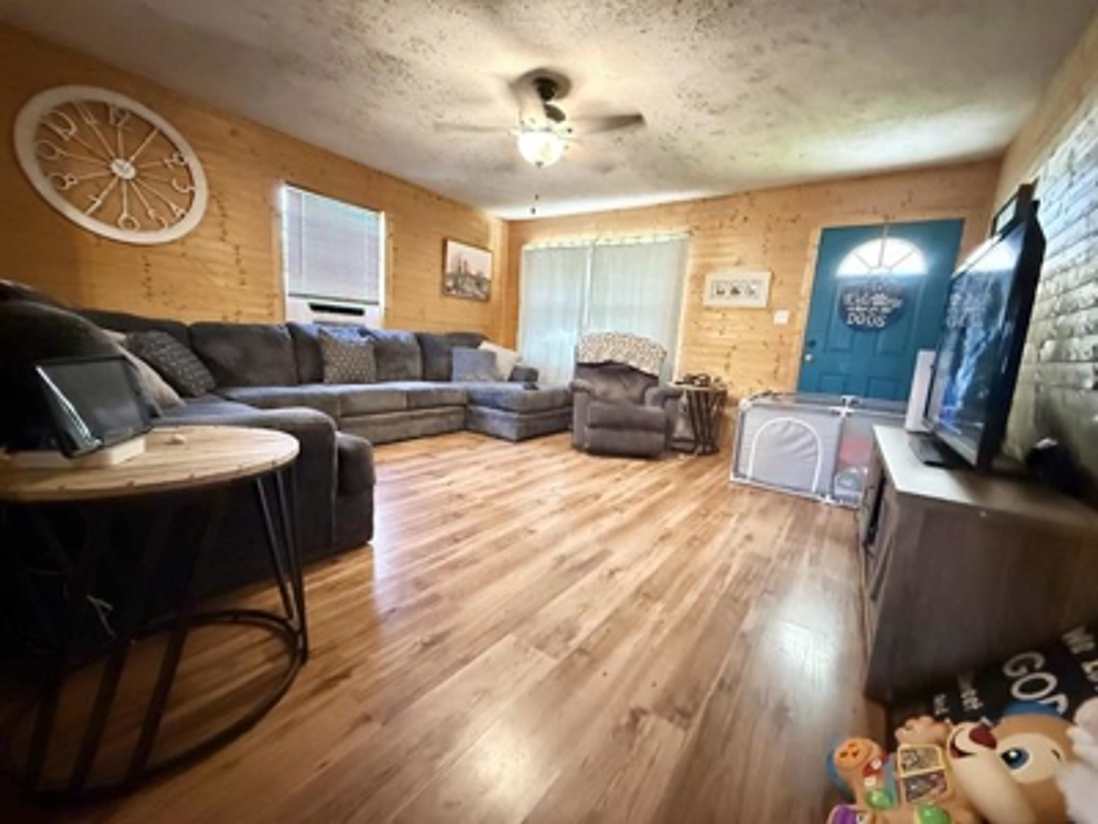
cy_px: 412
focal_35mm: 14
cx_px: 549
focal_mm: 2.22
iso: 1250
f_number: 2.2
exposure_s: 1/40
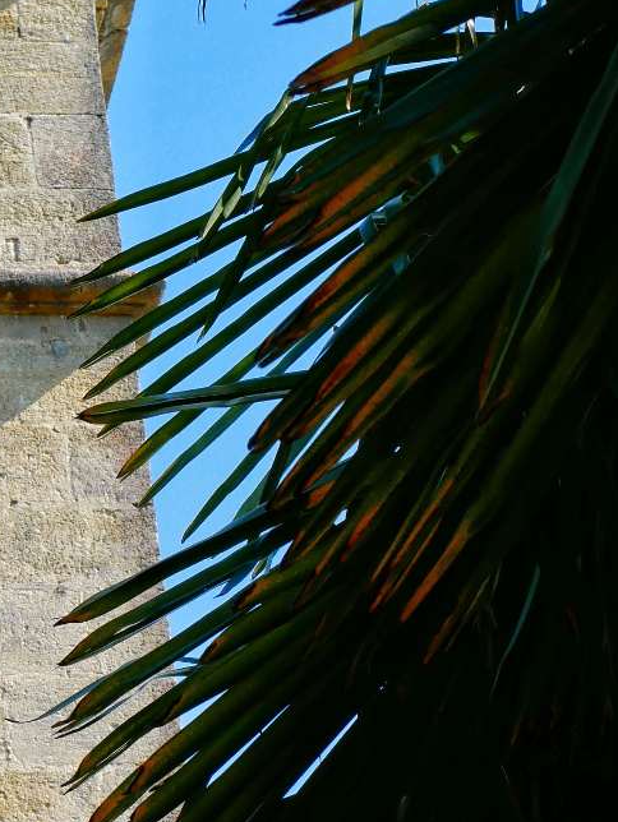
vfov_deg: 13.2
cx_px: -82
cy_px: 602
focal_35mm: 149
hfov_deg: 9.9
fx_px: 3542
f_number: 9
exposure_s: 1/200
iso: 200
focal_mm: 30
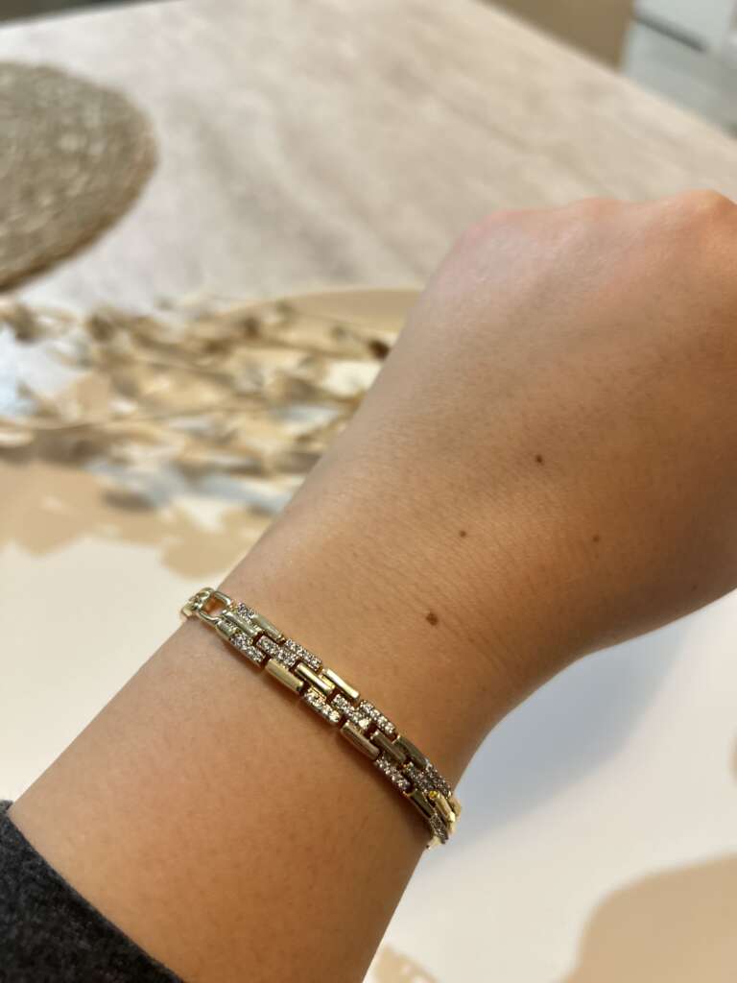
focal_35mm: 26
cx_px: 368
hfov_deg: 53.1
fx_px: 738
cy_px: 492
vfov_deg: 67.3
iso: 500
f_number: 1.5
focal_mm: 5.7
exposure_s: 1/50
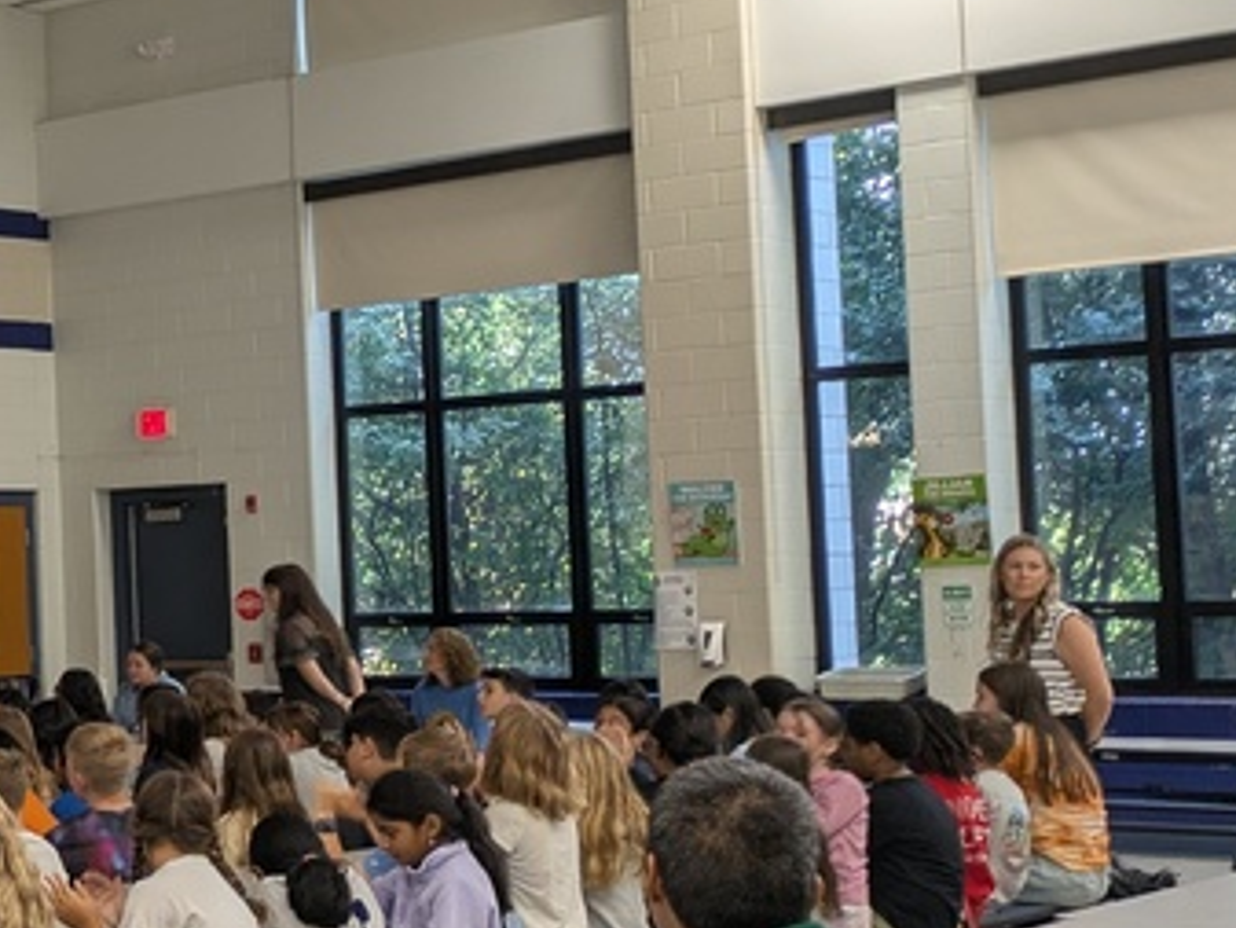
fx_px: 2715
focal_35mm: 76
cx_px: -356
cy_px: 413
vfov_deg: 19.4
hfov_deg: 22.9
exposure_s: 1/30
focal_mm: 5.43
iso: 68
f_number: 1.89
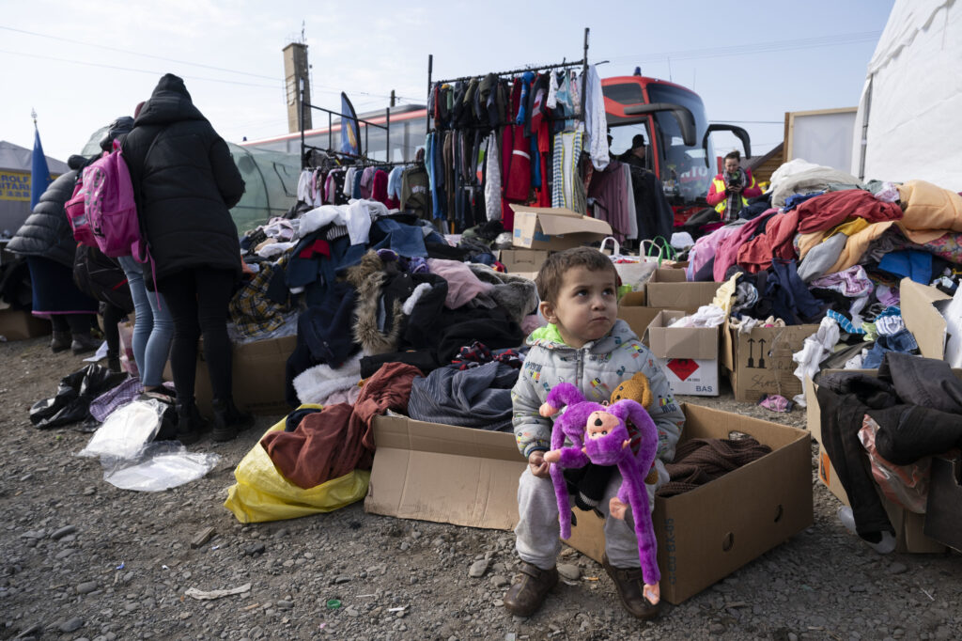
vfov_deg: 53.1
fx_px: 641
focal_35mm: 24
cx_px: 481
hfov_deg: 73.8
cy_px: 320
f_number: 6.3
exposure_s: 1/1000
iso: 400
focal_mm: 24
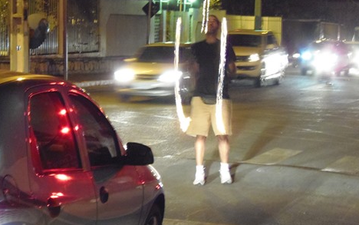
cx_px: 189
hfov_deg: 18.6
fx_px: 1096
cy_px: 102
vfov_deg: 11.7
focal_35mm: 112
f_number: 4.4
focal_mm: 18.4
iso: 800
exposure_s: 1/6
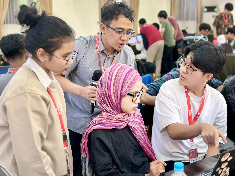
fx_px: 326
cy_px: 88
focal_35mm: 48
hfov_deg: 39.7
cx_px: 118
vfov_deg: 30.3
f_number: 1.78
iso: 200
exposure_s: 1/50
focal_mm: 6.86
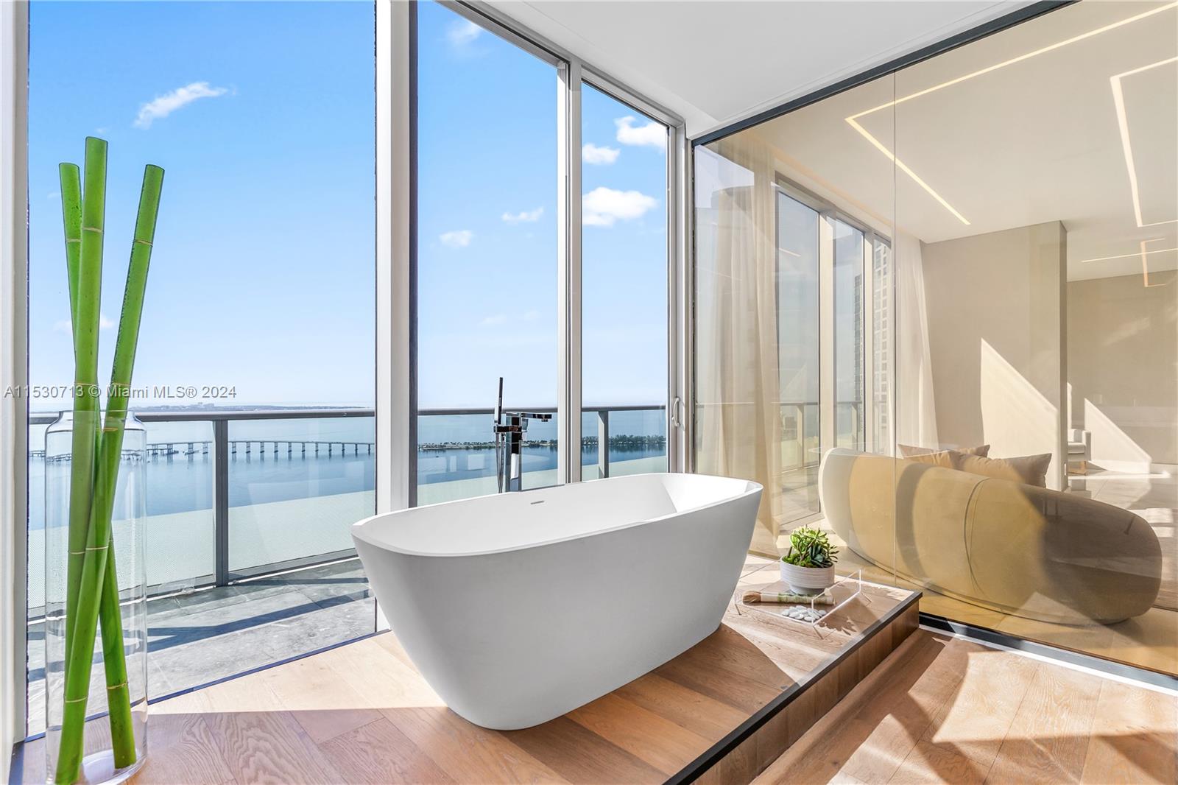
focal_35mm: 17
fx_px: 556
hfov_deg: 93.3
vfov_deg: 70.4
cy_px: 392
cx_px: 589
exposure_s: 1/80
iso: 320
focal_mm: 17
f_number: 7.1
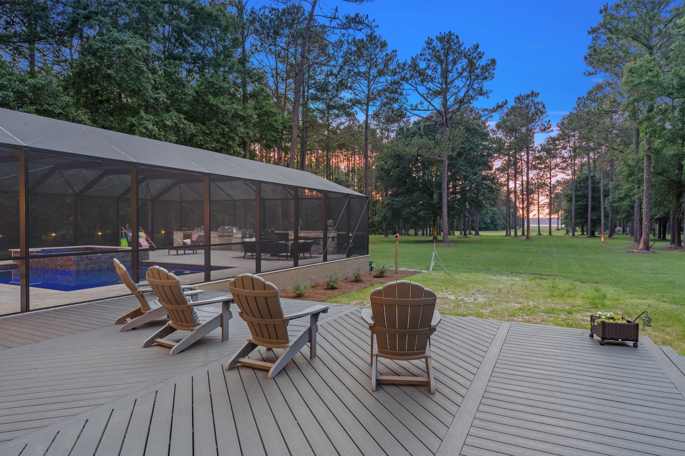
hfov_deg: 78.6
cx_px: 342
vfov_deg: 57.2
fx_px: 419
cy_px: 228
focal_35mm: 22
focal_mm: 22
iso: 100
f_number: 9
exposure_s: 30
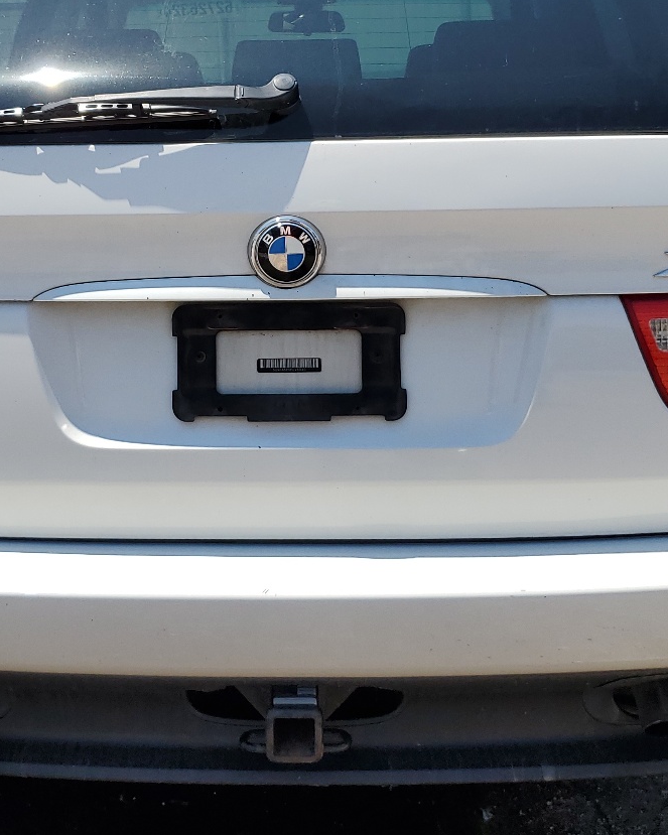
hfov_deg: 30.8
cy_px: 292
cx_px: 272
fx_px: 1211
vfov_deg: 37.7
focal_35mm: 49
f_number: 1.5
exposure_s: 1/3333
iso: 50
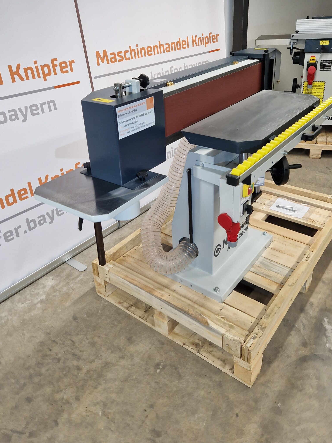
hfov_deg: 48.2
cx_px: 180
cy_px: 169
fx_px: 371
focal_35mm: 29
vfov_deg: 60.9
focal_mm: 5.4
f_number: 1.8
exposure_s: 1/446
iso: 50
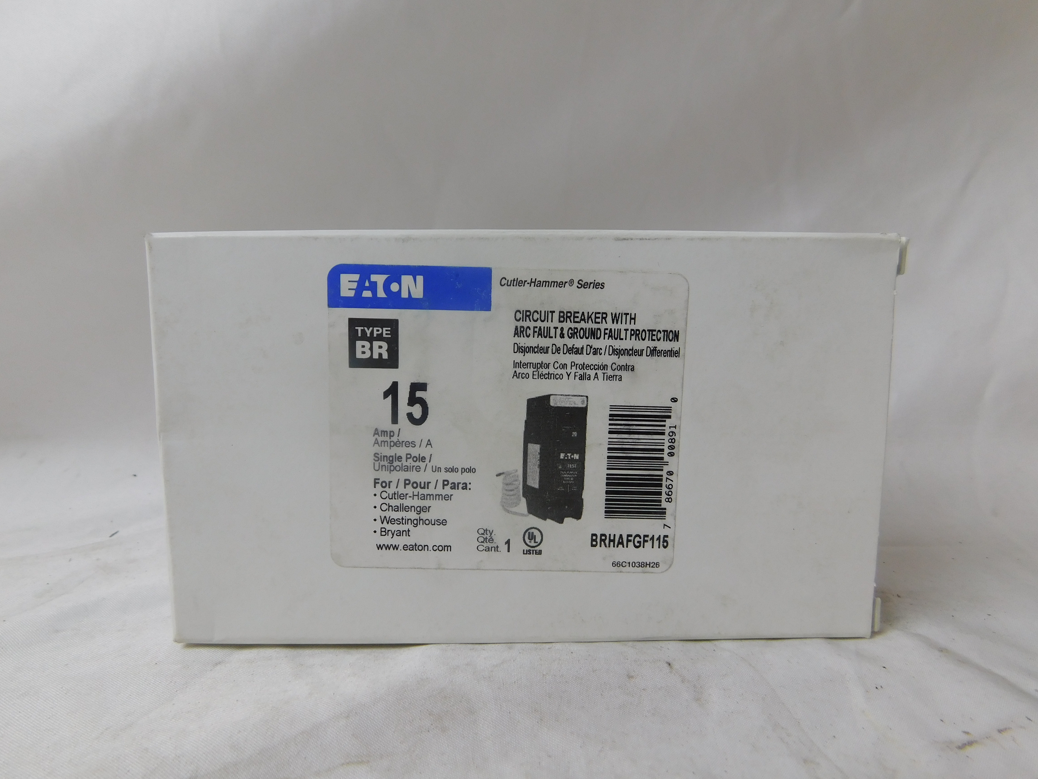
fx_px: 690
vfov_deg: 58.9
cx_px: 519
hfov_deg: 73.9
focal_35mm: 23
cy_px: 390
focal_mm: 4
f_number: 3
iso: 125
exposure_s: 1/40
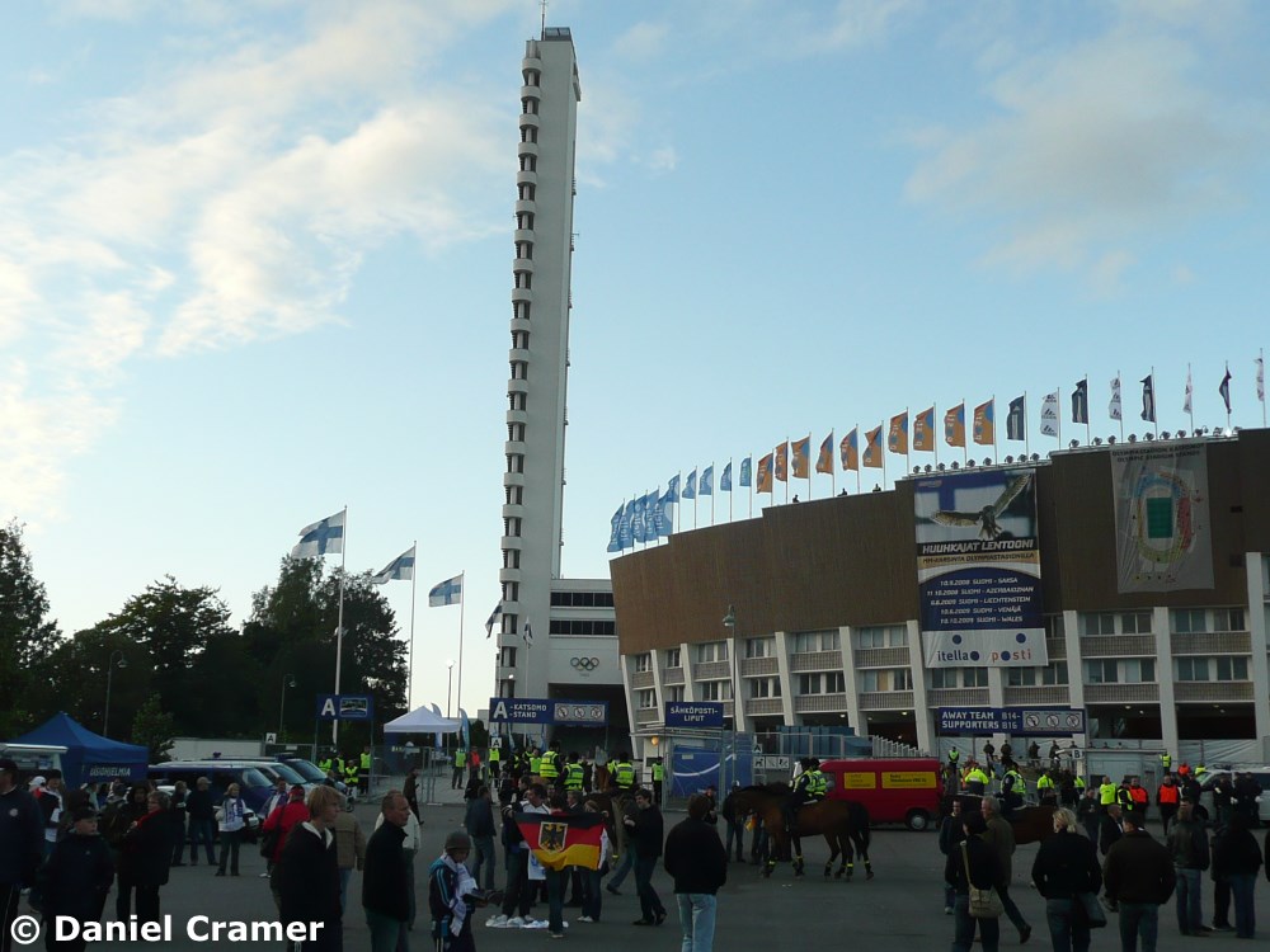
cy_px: 476
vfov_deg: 34.3
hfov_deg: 44.8
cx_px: 635
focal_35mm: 42
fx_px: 1541
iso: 100
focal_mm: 4.9
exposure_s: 1/320
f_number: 3.4
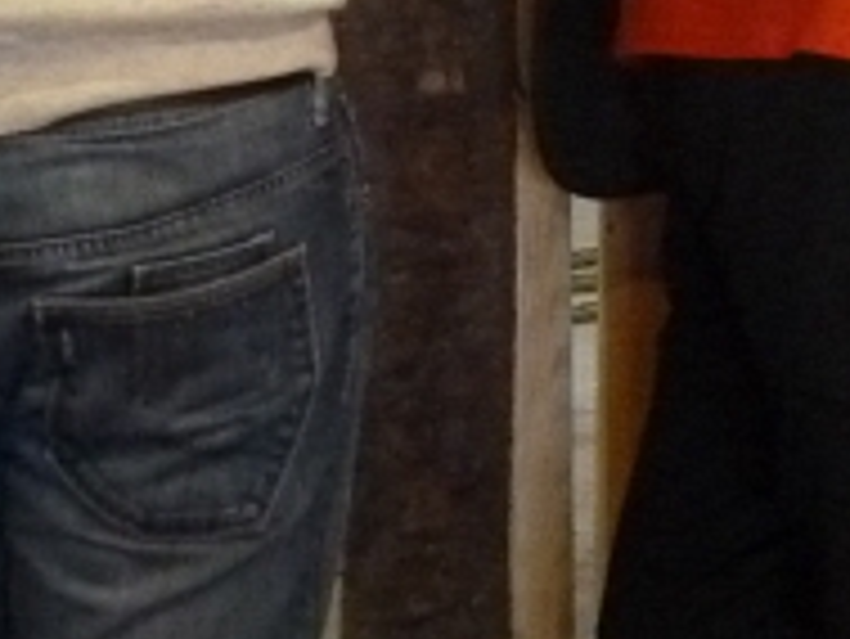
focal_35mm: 186
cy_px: -436
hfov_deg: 10.6
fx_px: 4570
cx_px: 486
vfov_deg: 7.8
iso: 800
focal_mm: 9.1
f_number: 5
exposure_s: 1/30
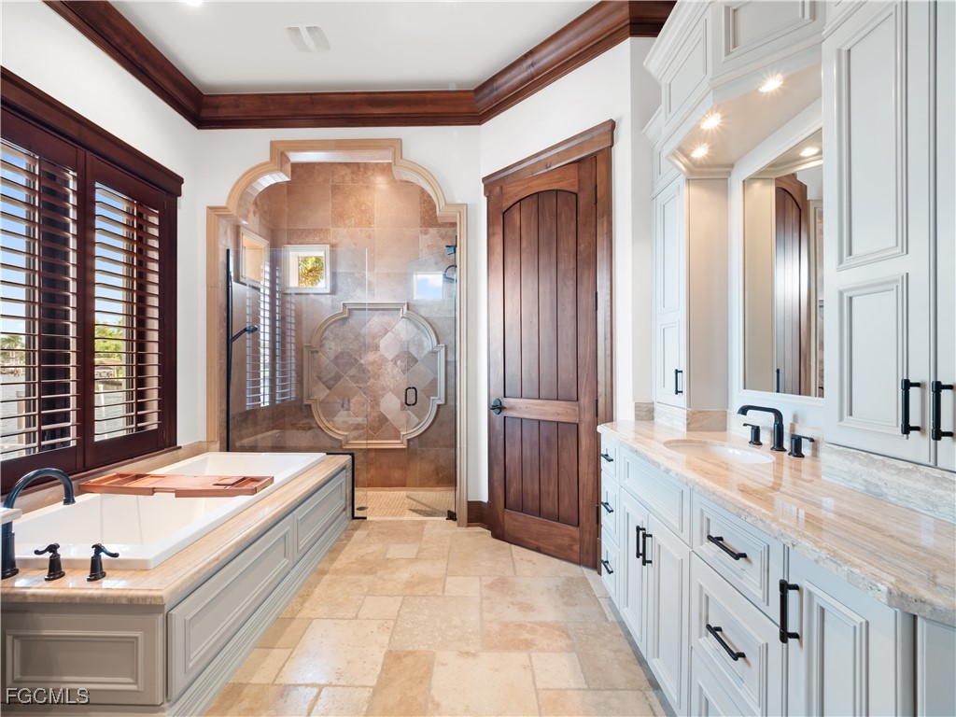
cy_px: 358
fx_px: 387
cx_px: 478
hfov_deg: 102.1
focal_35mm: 14
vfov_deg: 85.7
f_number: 7.1
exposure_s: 1/2
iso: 200
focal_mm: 7
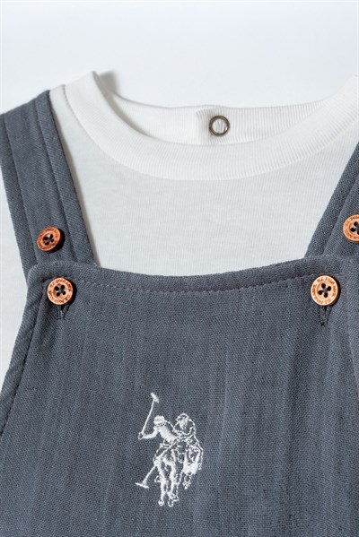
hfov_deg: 18.2
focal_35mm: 75
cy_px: 268
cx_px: 180
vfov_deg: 27.0
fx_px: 1120
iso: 160
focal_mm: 50
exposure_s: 1/125
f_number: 11
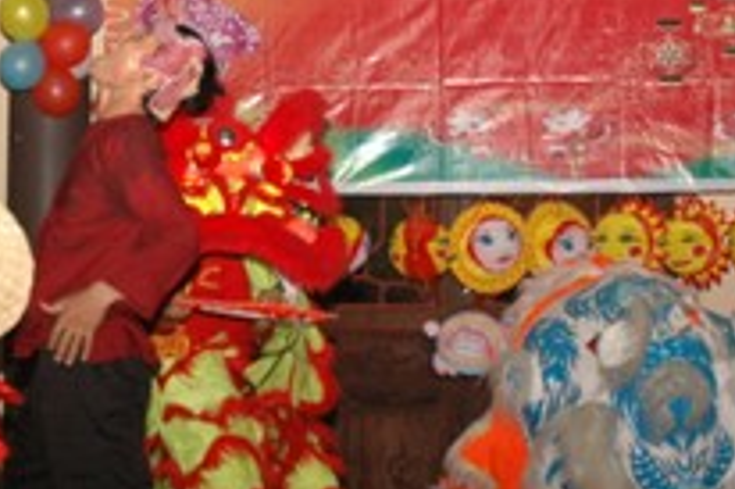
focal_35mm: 112
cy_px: 121
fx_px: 2285
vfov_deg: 12.2
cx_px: 143
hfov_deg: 18.1
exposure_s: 1/60
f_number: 5
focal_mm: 24
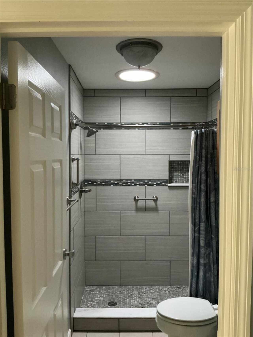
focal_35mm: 28
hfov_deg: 49.8
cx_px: 126
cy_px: 168
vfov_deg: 63.4
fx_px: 273
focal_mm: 3
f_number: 1.8
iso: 400
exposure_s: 1/30
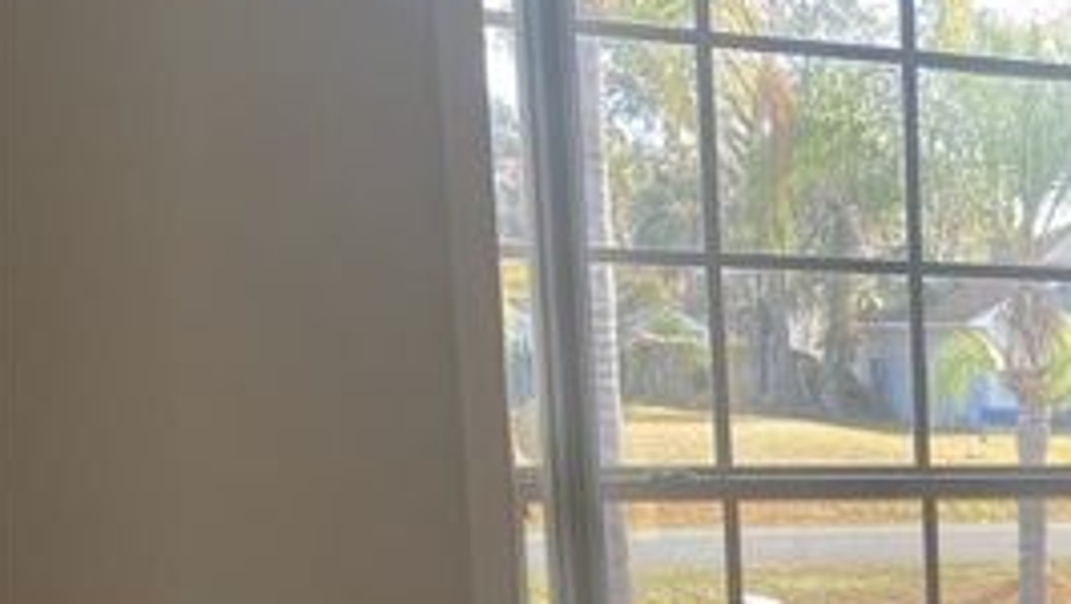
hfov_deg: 24.5
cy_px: 813
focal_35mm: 75
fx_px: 2131
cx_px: 1407
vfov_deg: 15.3
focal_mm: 4.25
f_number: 1.8
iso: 40
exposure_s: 1/122
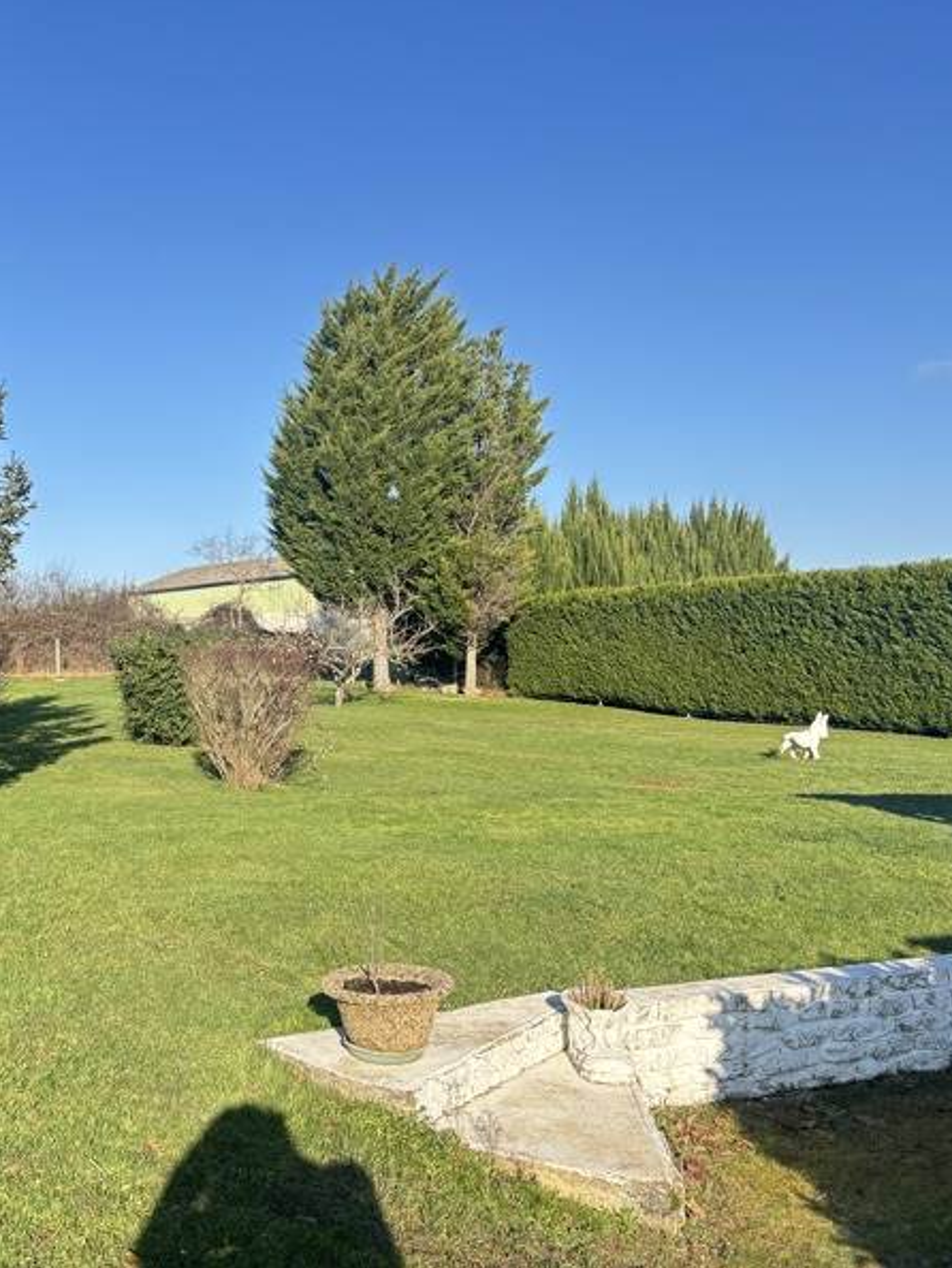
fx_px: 1282
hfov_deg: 39.3
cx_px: 201
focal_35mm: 35
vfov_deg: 52.6
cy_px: 630
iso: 50
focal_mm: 5.96
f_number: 1.6
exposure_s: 1/988
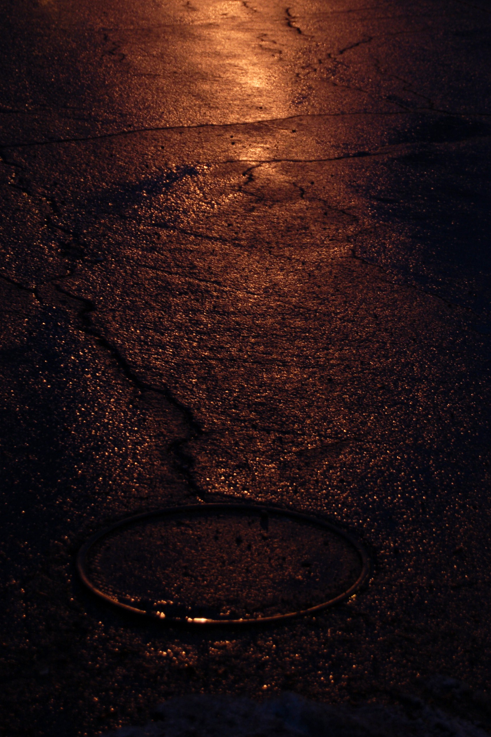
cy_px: 306
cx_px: 251
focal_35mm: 98
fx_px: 1996
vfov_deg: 20.9
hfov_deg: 14.0
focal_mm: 55
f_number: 5.6
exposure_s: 1/10
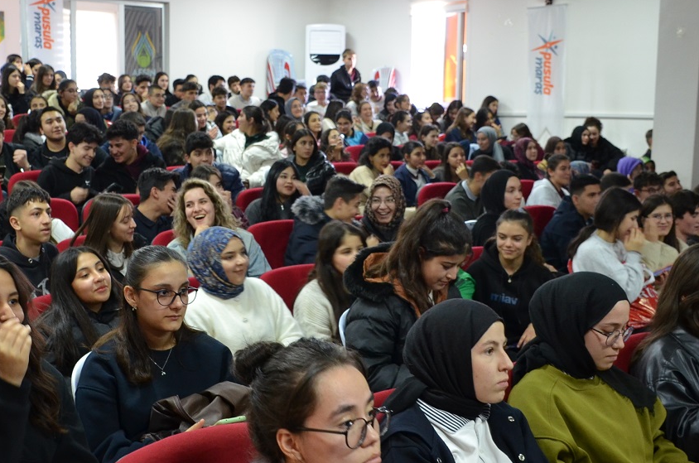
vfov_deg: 27.8
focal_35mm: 48
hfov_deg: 40.9
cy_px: 293
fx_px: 930
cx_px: 261
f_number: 3.5
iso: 800
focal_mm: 18
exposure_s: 1/30
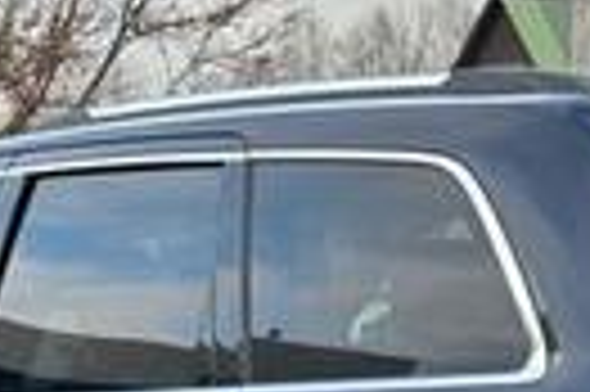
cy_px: 622
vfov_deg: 7.0
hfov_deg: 10.7
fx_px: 3143
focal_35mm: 192
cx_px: 414
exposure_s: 1/366
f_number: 1.78
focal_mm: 6.76
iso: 64
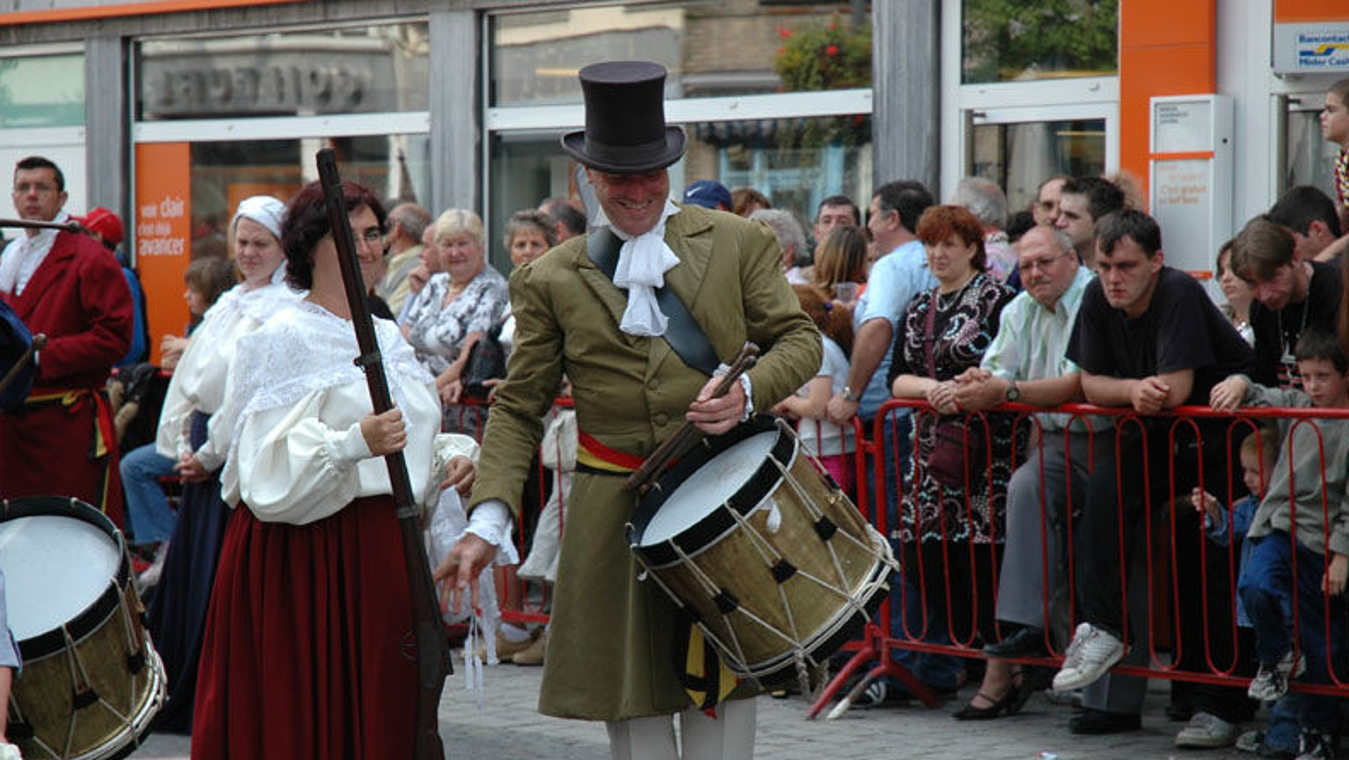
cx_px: 676
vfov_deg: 10.9
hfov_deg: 19.3
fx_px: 3972
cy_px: 371
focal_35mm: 111
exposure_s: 1/200
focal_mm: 70
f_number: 5.6
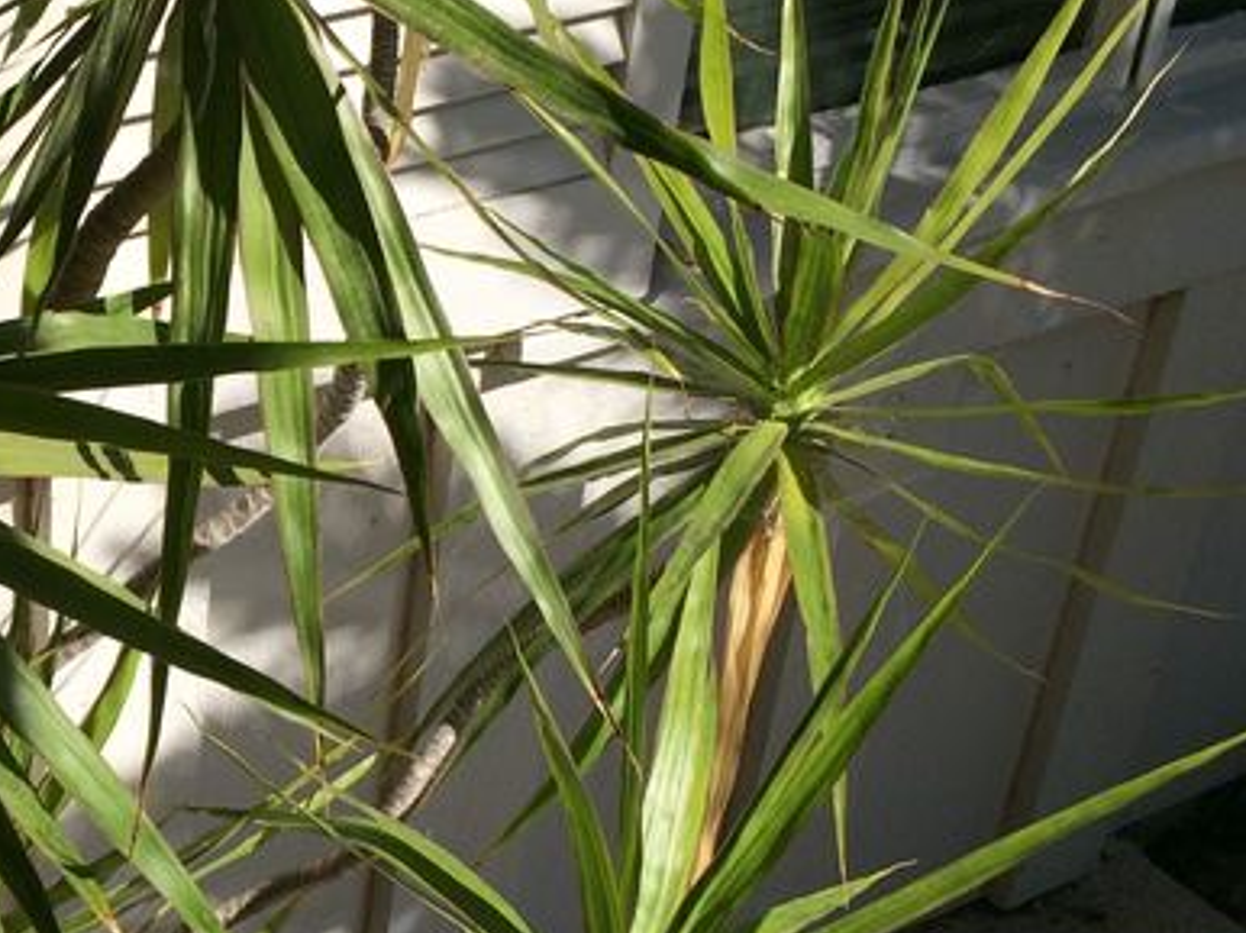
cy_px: 554
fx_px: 2518
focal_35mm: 70
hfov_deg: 26.2
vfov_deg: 21.0
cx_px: -32
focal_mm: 4.12
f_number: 2.2
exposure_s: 1/2160
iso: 40
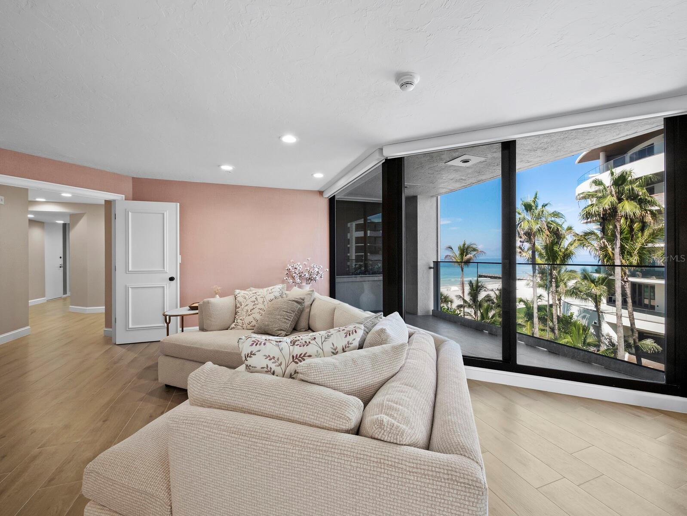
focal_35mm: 14
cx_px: 344
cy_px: 258
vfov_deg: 85.7
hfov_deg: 102.0
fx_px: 278
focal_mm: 7
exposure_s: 1/5
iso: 400
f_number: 11
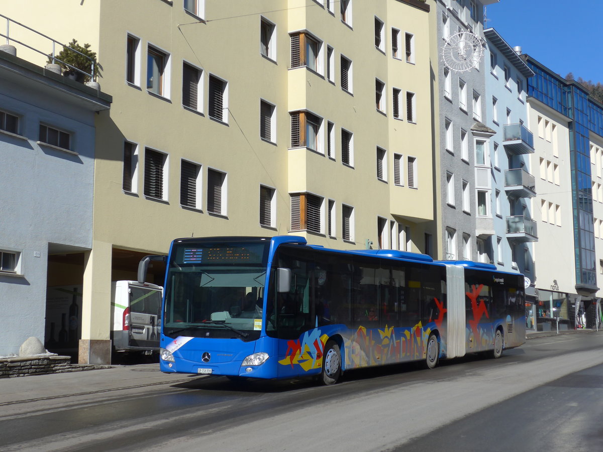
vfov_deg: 28.0
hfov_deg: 36.8
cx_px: 302
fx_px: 906
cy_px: 226
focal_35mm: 52
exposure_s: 1/2000
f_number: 3.3
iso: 80
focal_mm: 10.7
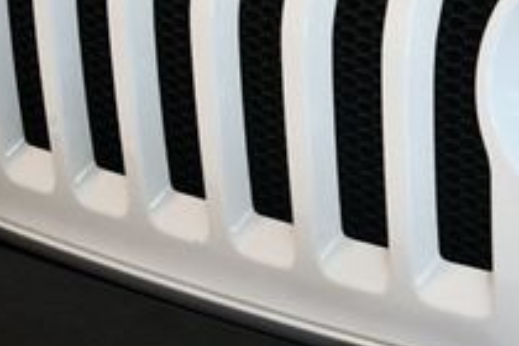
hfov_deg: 15.8
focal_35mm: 119
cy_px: 227
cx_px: 776
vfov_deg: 11.5
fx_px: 1715
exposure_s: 1/125
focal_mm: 26
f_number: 3.8
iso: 1100
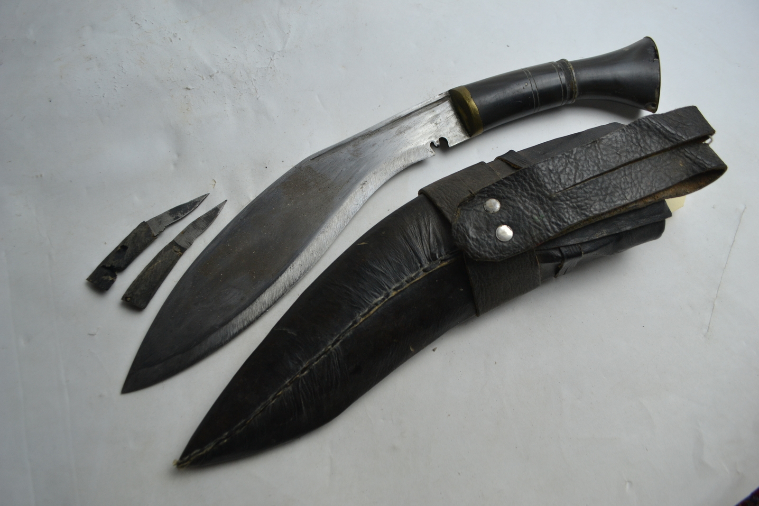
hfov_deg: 67.4
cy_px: 253
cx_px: 380
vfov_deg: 47.9
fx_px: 569
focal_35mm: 27
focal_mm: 18
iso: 400
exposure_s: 1/60
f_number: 4
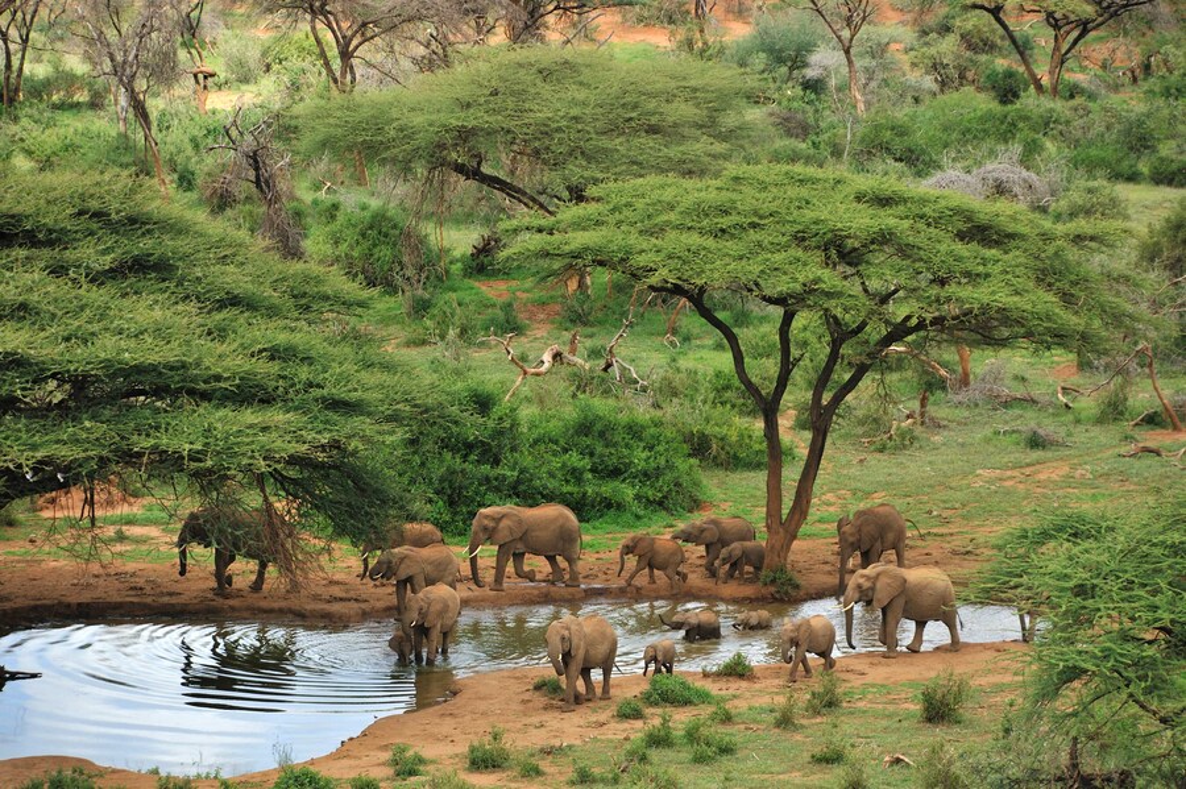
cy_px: 394
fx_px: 5433
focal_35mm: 165
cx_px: 593
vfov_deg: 8.3
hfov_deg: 12.5
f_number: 4
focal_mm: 165
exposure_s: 1/1000
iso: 200
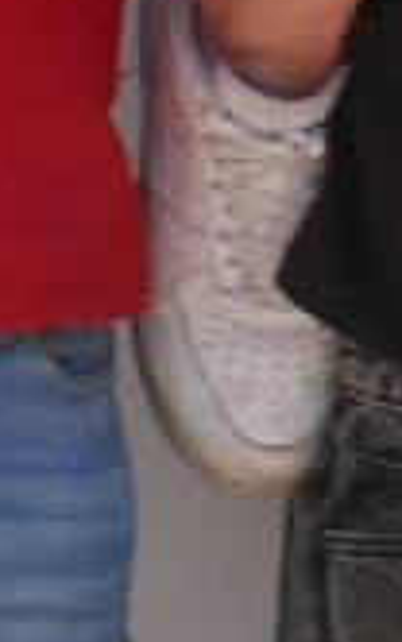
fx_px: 7140
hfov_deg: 3.2
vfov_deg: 4.9
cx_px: 1098
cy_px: -1201
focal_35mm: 408
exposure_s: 1/160
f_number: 10
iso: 200
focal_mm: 20
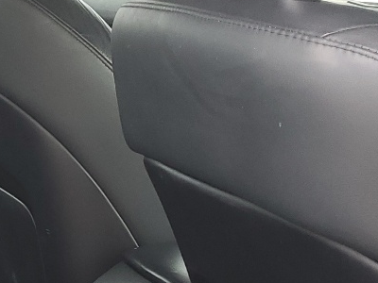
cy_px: 273
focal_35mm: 104
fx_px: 1136
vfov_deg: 14.0
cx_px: -112
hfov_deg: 17.7
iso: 56
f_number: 1.5
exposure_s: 1/60.2
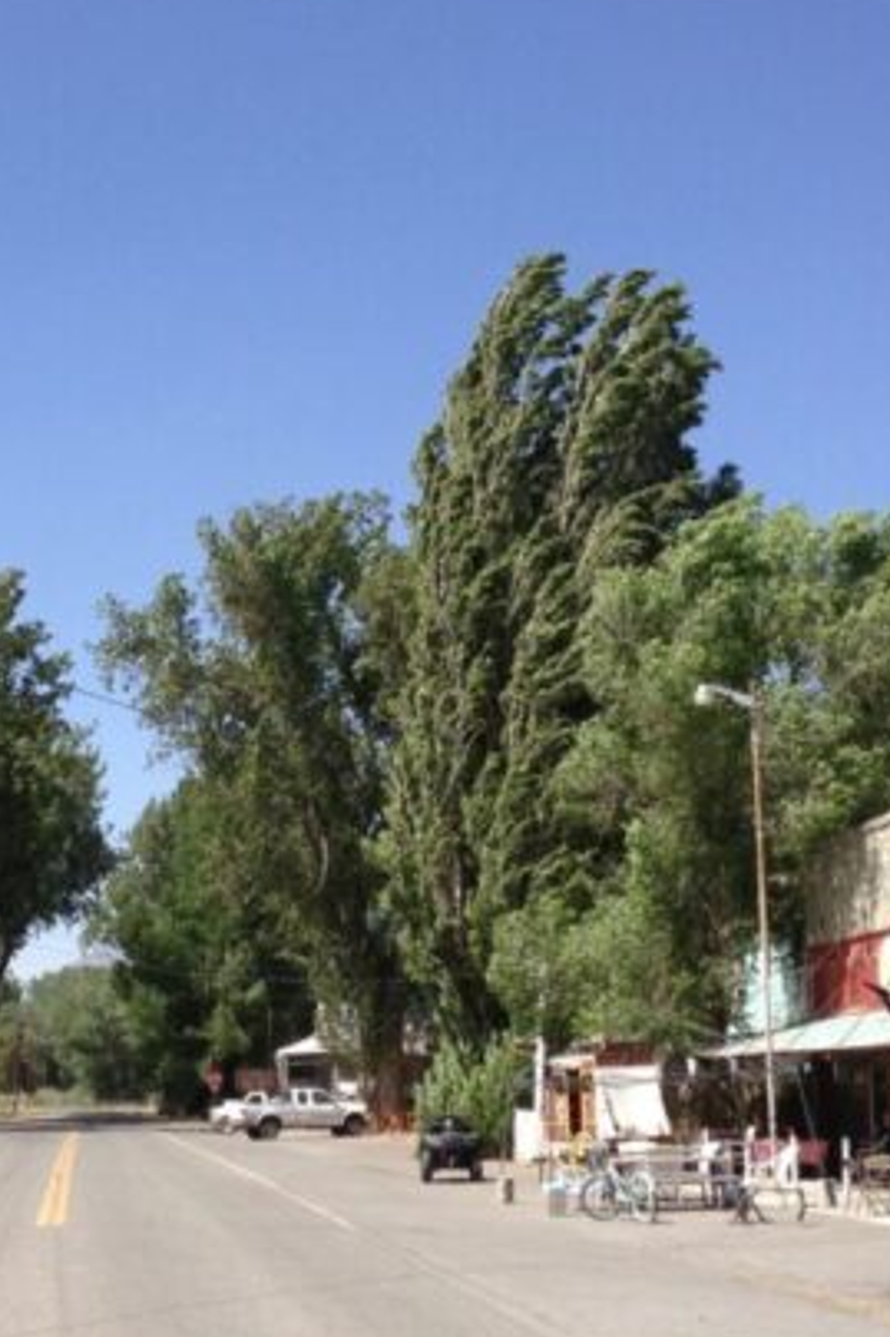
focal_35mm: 68
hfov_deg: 19.9
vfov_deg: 29.5
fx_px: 2524
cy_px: 837
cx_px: 248
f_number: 2.4
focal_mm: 4.13
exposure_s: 1/1427
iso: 50
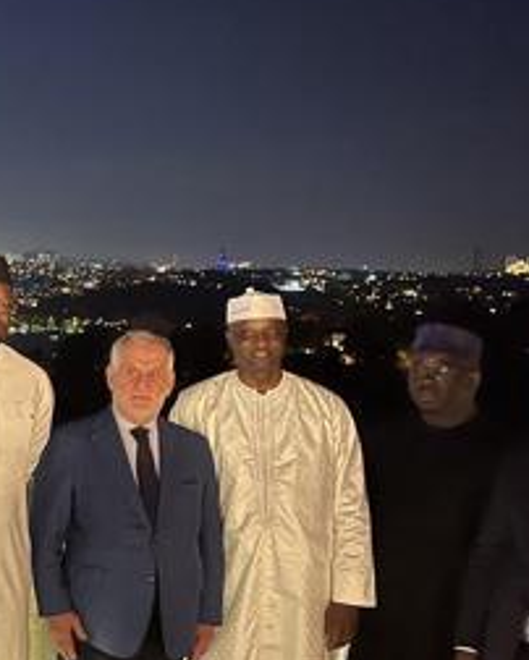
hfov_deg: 24.2
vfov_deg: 34.1
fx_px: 1075
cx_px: -157
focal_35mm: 55
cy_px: 330
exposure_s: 1/15
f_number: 1.6
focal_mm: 5.1
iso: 1600
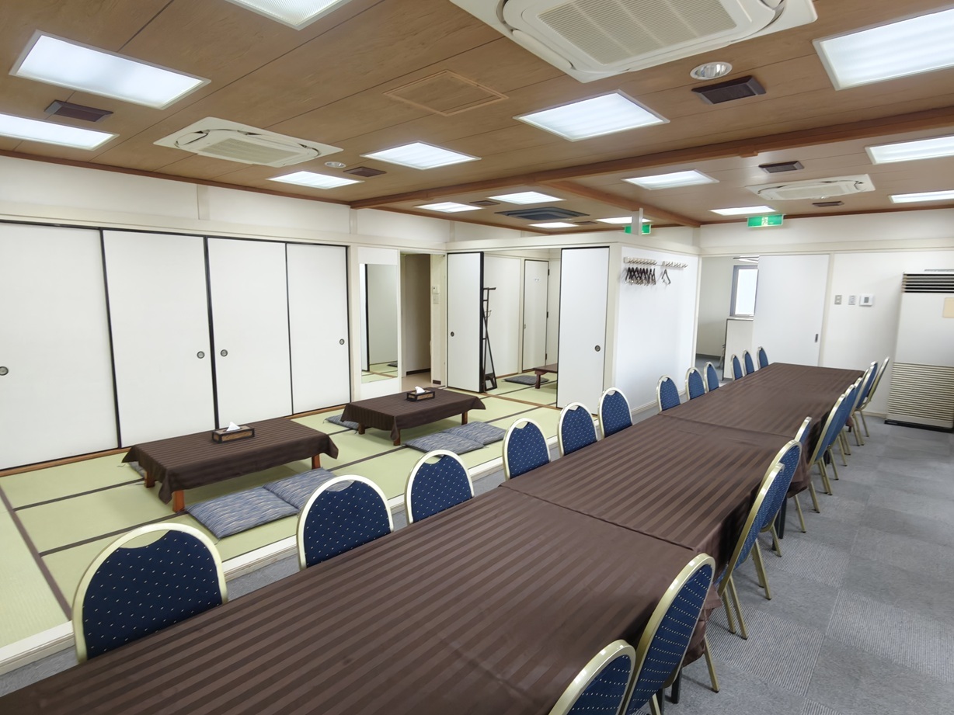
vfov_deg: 78.1
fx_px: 441
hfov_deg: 94.5
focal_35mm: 16
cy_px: 358
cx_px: 477
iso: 640
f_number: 2.2
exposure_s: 1/40
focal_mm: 2.13
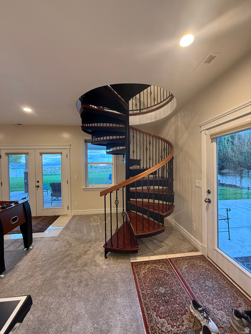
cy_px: 167
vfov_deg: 102.1
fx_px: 135
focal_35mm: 14
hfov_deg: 85.7
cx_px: 126
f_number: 2.2
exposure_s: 1/60
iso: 400
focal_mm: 2.22
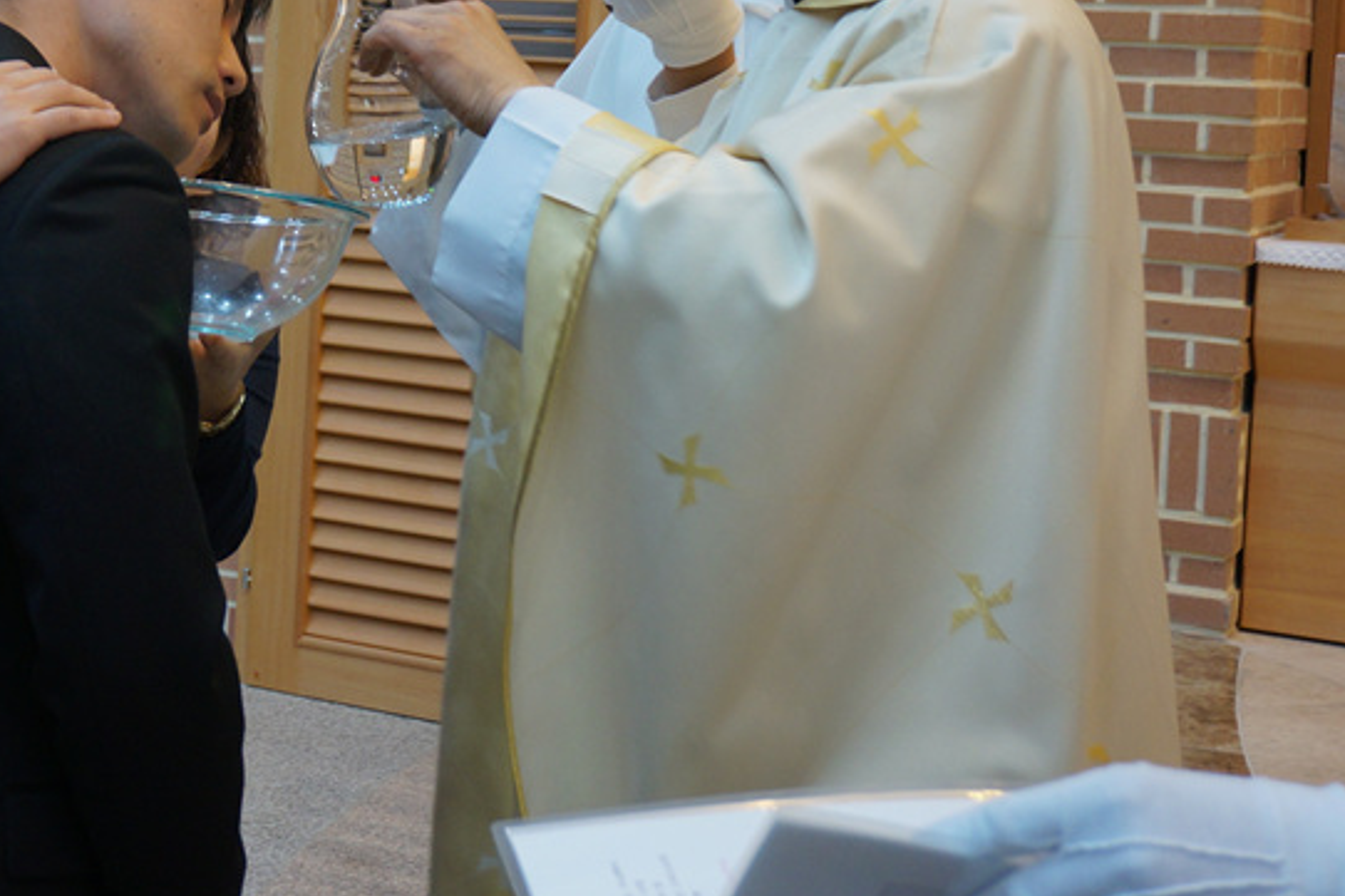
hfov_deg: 28.9
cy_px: 87
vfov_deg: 19.9
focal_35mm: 67
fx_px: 2501
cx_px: 135
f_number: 4
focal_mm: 23
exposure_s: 1/60
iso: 400
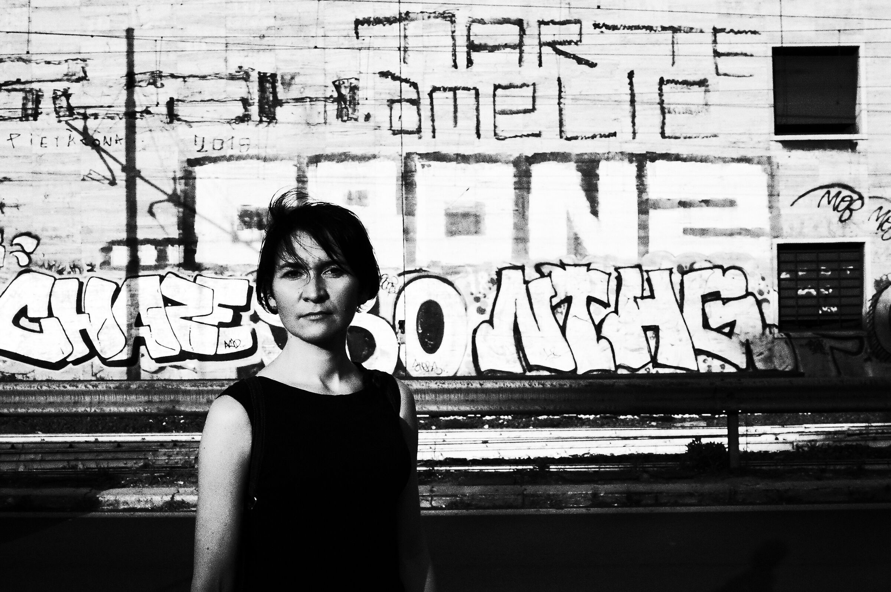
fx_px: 1162
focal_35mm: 47
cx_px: 446
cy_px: 296
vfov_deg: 28.6
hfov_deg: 41.9
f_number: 8
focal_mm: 18.3
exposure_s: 1/4000
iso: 2000
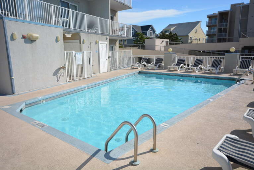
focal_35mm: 28
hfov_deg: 64.5
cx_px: 127
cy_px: 85
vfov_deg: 45.7
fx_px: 201
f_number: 9
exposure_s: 1/320
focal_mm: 19
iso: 100
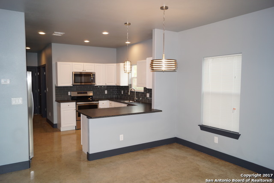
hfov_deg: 67.4
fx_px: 206
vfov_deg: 48.0
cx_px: 137
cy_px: 92
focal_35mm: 27
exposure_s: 1/60
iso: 160
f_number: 4
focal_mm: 18
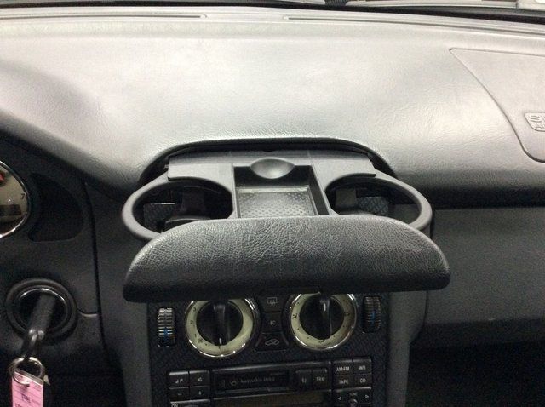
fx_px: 503
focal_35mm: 32
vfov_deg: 44.1
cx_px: 272
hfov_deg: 56.9
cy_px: 204
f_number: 2.4
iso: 250
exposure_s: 1/24
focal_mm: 3.3
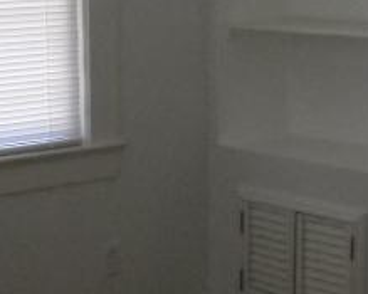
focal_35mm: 106
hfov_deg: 18.1
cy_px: 109
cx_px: 124
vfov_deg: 14.5
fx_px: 1154
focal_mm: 6.72
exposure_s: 1/161
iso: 800
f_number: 3.1
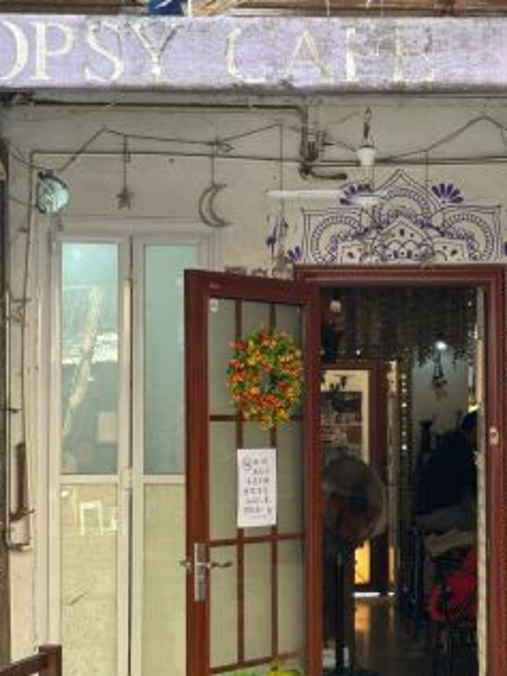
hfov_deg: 20.6
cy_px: 418
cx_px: 362
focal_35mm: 71
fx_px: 1387
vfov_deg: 27.3
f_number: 1.78
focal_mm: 6.86
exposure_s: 1/62
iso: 100
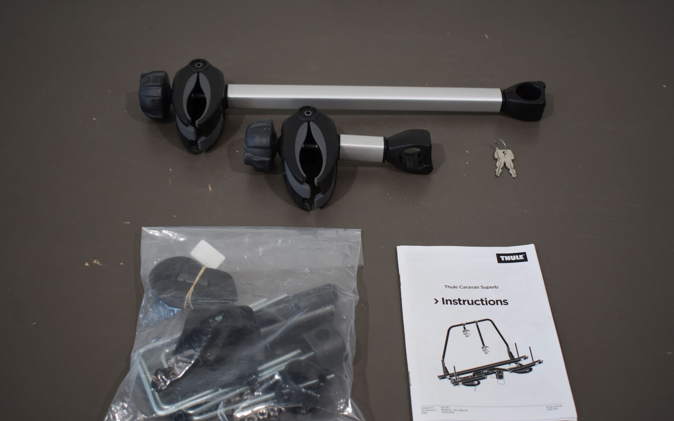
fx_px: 763
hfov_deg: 47.6
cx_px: 359
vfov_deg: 30.9
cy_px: 219
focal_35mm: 42
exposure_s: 1/250
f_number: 4
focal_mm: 25
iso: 500
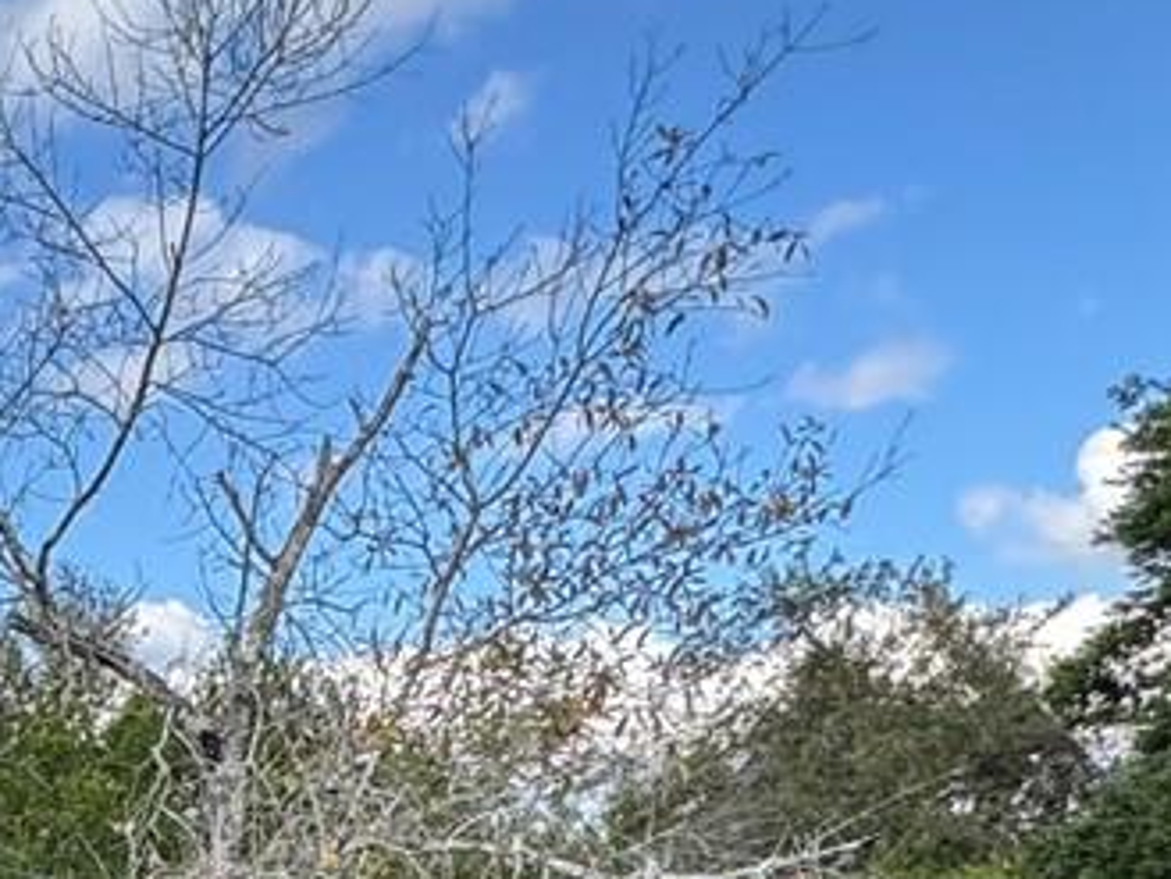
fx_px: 2301
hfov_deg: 21.9
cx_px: -744
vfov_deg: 18.5
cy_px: 1409
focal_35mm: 68
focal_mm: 2.22
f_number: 2.2
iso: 40
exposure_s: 1/464
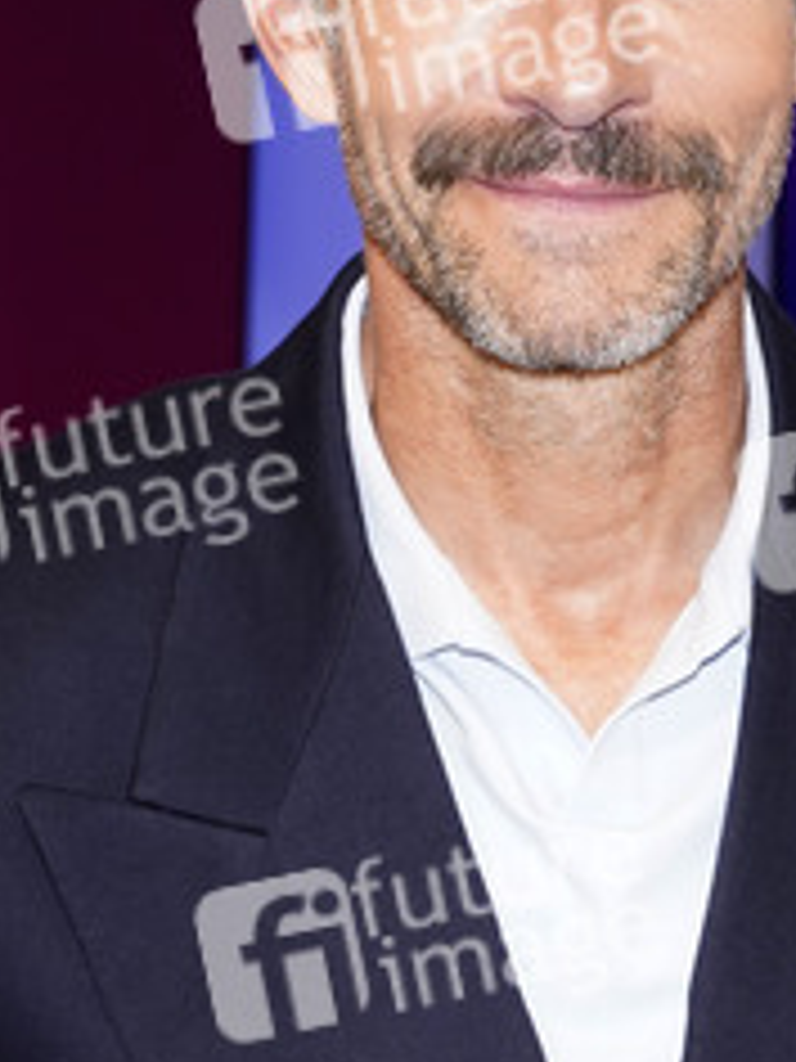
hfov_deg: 17.7
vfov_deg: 23.3
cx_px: 558
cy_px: 261
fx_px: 2545
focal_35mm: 83
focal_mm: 51
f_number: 5.6
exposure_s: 1/160
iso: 2000
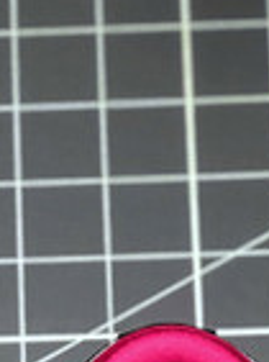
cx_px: -131
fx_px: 3039
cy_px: 873
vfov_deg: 6.5
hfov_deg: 5.0
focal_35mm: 292
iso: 64
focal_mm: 6.6
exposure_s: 1/50
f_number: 2.8
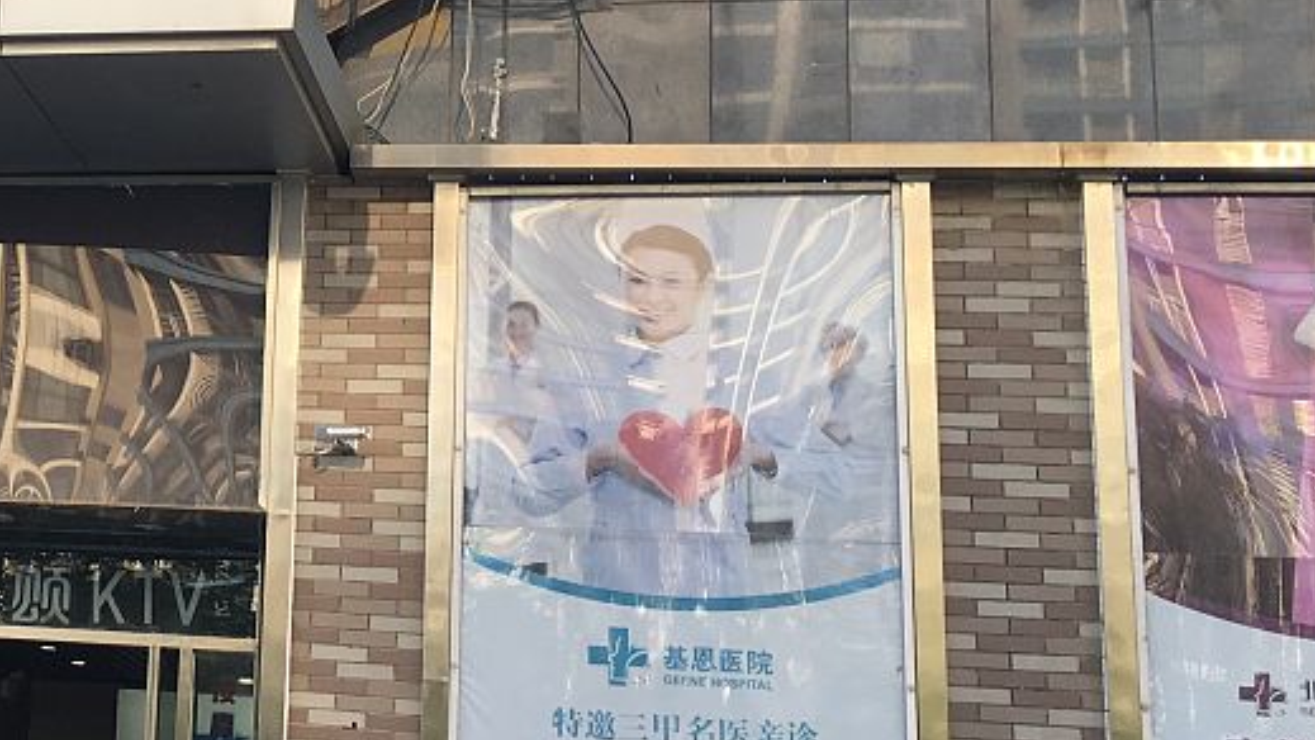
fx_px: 2546
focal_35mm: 73
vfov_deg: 16.4
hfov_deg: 26.8
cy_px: 147
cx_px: -111
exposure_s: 1/232
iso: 25
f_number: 2.2
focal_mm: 4.15
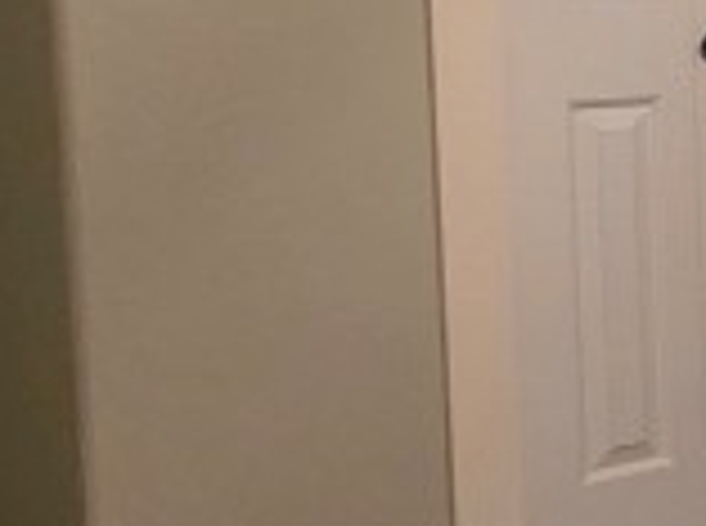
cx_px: 1749
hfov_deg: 14.2
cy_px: 90
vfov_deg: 17.1
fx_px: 1730
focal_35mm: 85
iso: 400
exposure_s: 1/60
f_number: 1.9
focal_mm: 2.2
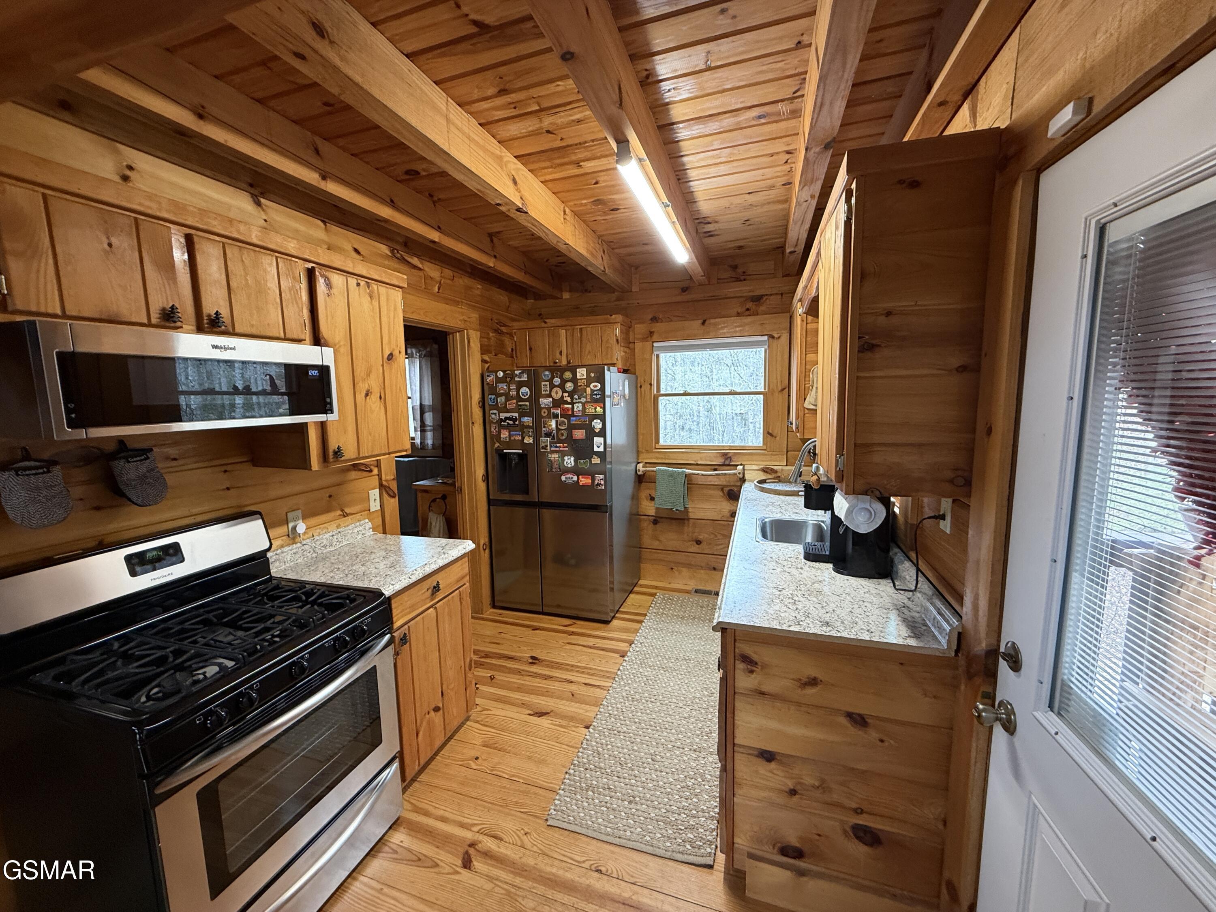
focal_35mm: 14
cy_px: 456
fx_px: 492
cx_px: 608
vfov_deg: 85.7
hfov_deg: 102.1
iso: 320
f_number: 2.2
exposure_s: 1/60
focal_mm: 2.22
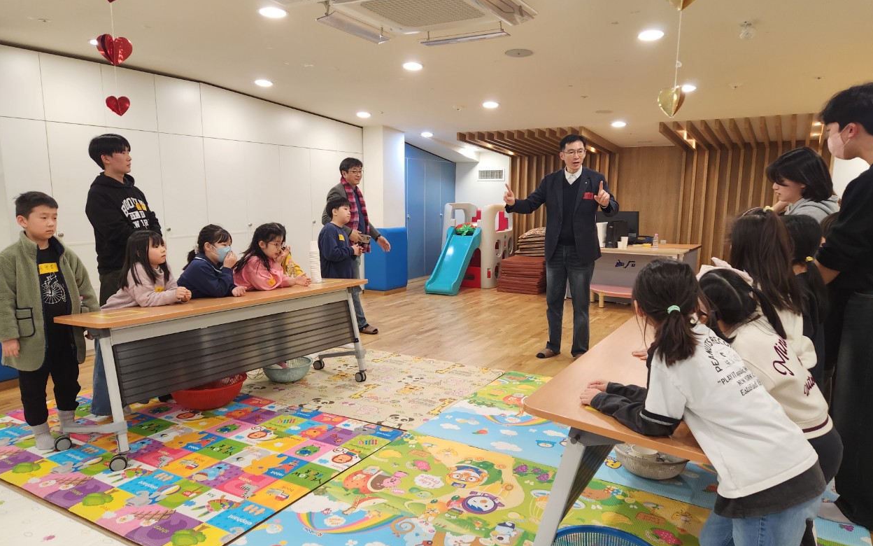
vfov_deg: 49.2
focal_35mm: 25
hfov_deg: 72.5
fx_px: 595
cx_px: 434
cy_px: 290
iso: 160
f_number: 1.8
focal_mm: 5.4
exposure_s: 1/120
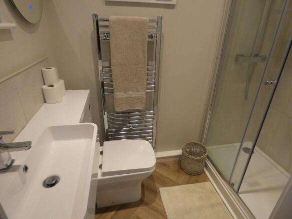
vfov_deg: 66.0
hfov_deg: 81.8
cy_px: 110
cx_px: 146
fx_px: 169
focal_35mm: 20
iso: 250
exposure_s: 1/60
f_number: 2.8
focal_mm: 3.6
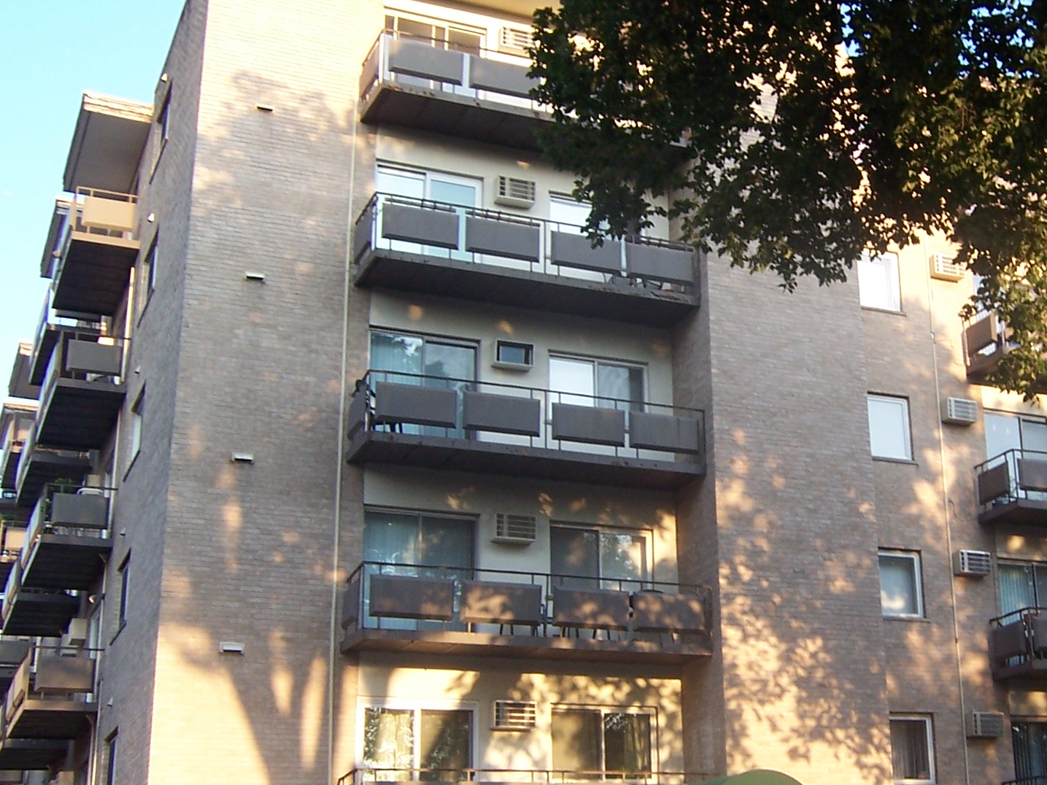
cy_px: 387
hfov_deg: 35.3
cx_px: 796
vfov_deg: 27.5
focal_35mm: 53
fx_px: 1603
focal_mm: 5.5
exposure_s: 1/125
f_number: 3.4
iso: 80
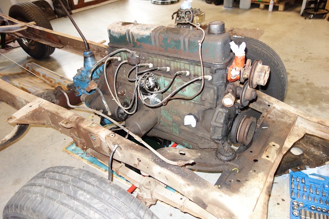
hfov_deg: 65.5
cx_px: 164
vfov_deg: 46.4
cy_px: 110
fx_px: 256
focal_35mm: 28
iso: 200
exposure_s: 1/30
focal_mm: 10.4
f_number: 1.8
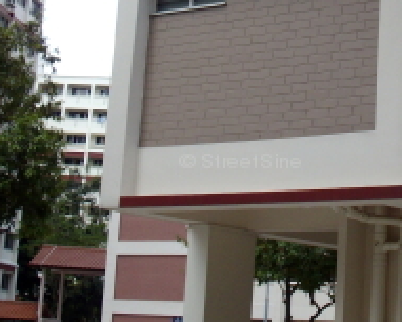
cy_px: -46
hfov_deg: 18.2
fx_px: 1238
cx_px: 337
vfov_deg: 14.4
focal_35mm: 104
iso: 80
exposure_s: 1/400
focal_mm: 6.2
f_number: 2.8
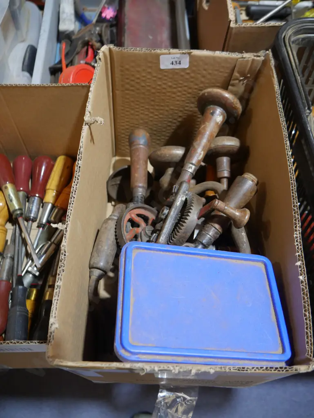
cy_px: 209
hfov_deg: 49.8
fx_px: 338
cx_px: 157
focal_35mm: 28
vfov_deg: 63.4
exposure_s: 1/60
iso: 400
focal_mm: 14
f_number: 3.5
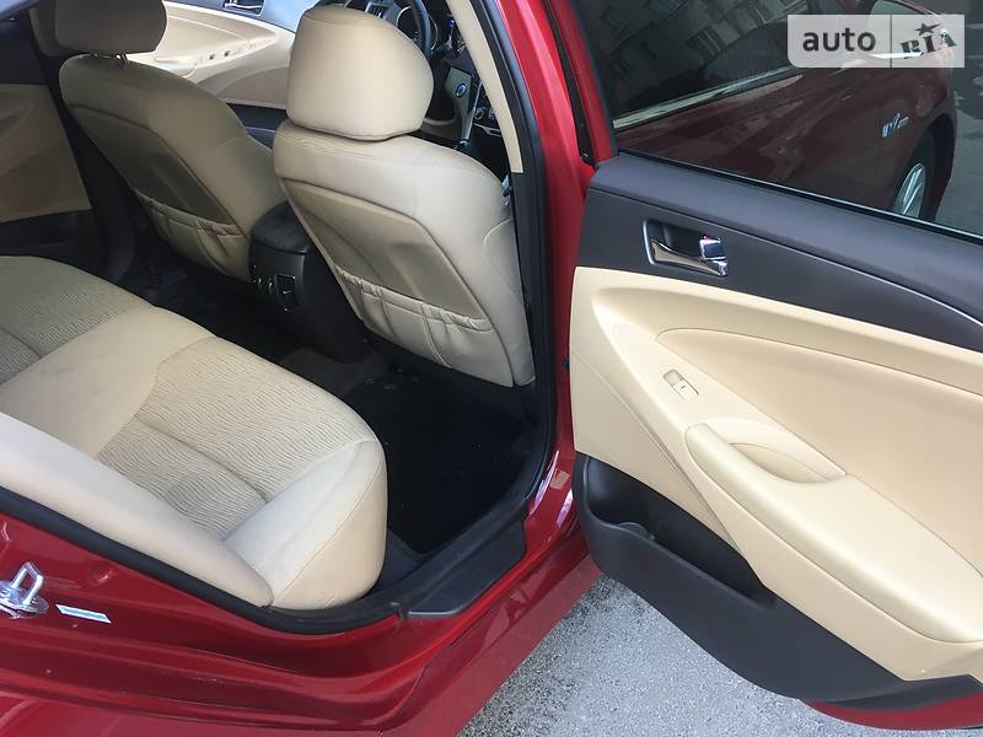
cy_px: 368
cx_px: 492
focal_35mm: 29
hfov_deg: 61.7
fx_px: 824
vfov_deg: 48.2
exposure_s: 1/33
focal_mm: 4.2
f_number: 2.2
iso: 25
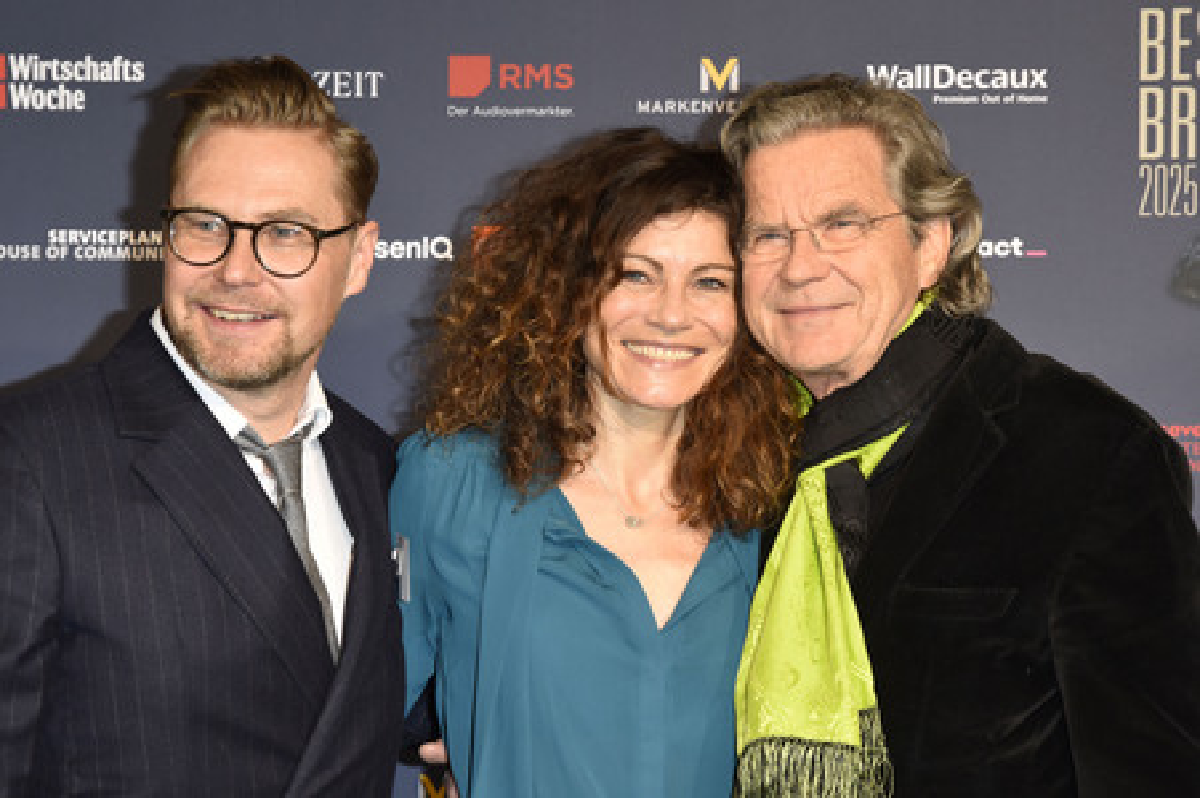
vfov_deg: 15.2
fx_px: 2998
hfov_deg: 22.6
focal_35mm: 90
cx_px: 600
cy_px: 399
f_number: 7.1
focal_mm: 90
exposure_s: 1/250
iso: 1250
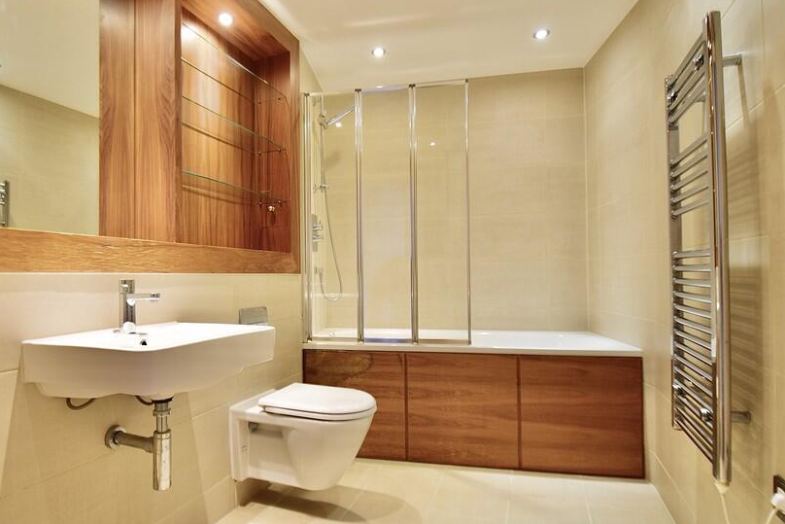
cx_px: 313
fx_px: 414
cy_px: 258
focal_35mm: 19
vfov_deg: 64.6
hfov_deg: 85.8
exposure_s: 1/15
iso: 400
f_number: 3.5
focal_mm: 10
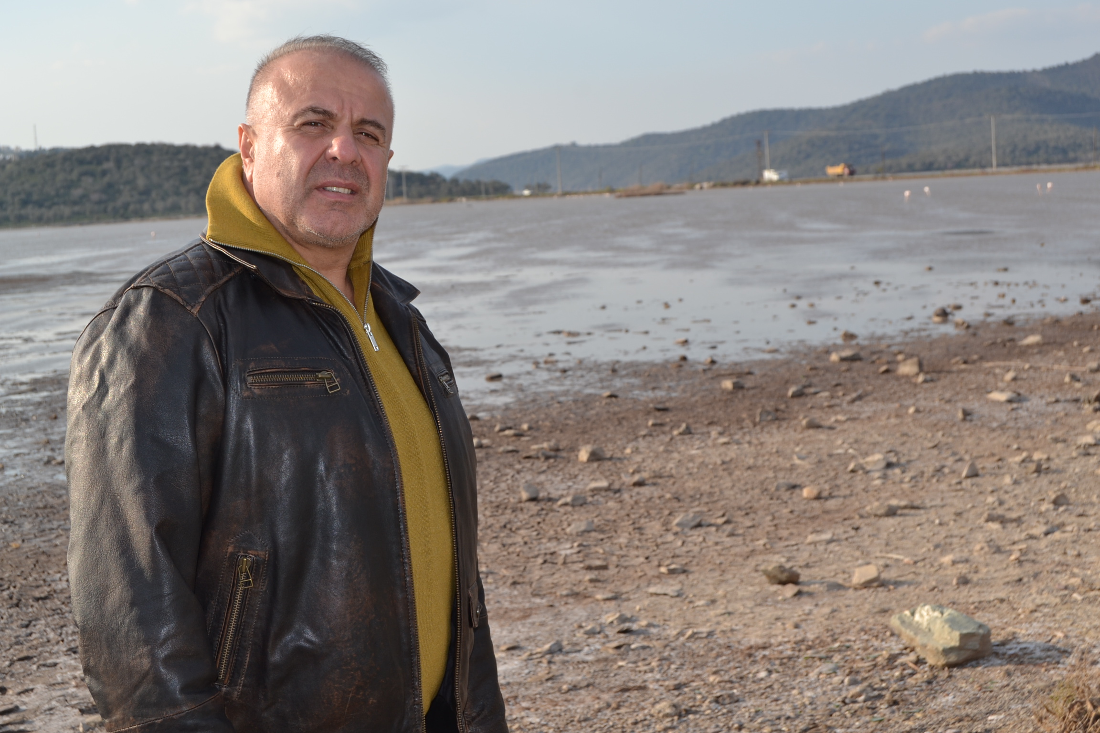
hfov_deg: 35.1
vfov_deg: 23.8
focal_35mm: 57
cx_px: 550
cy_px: 366
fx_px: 1742
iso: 100
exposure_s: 1/200
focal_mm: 38
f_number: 8
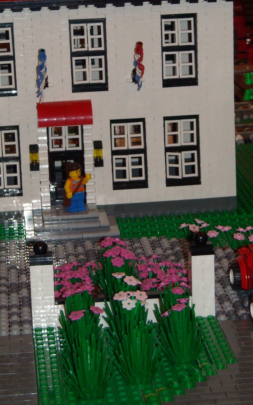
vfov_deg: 17.8
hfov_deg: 11.2
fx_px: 1290
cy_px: 137
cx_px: 126
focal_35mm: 117
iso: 200
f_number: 3.9
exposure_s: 1/60
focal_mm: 12.3
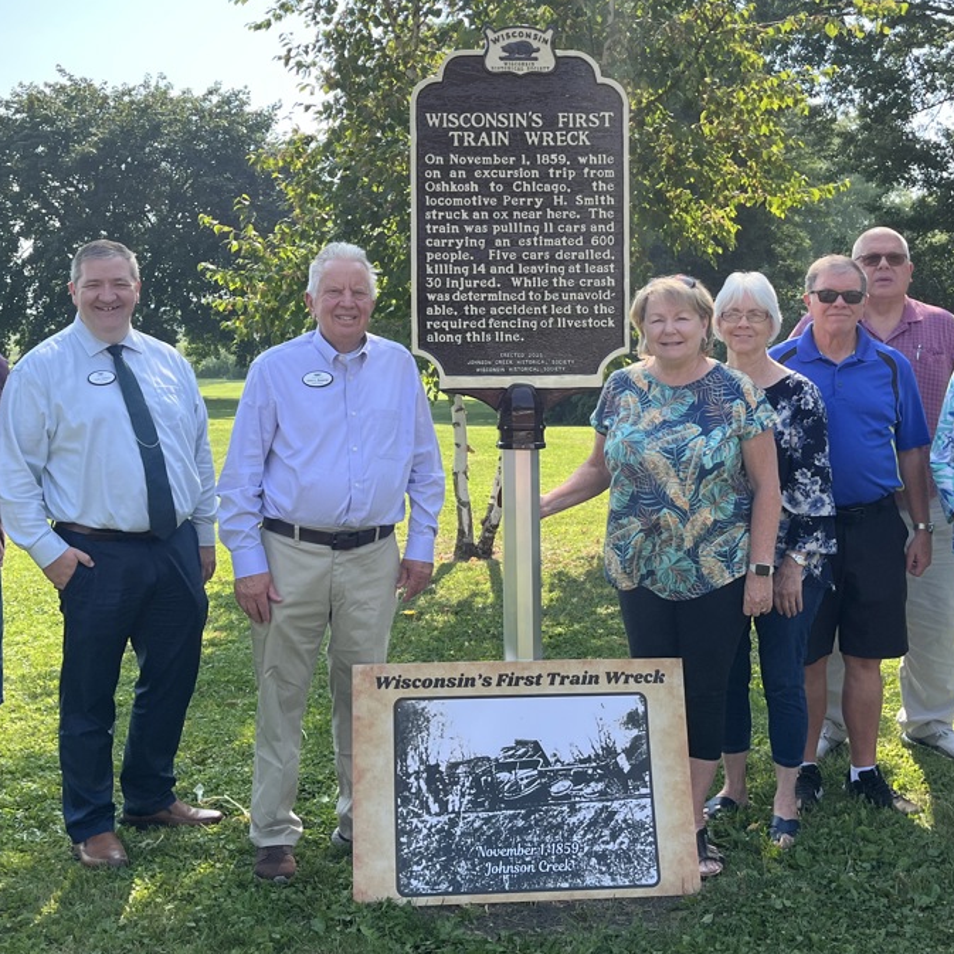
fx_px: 1278
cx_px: 459
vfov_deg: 40.7
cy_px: 376
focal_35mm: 41
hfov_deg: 40.9
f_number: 1.6
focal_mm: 5.1
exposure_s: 1/1212
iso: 50
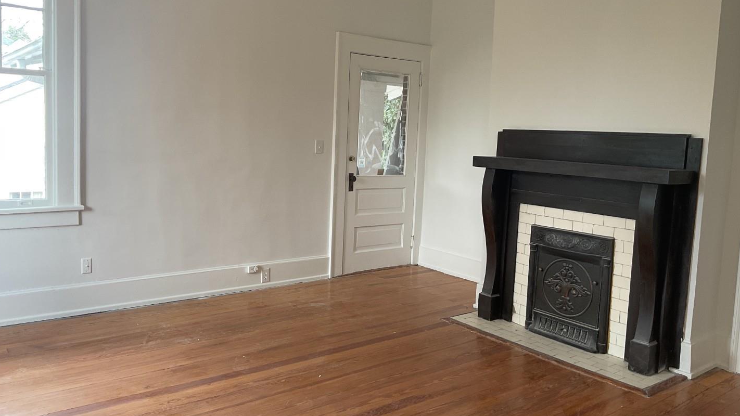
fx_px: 628
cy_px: 196
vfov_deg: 36.7
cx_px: 367
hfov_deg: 61.0
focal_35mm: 32
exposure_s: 1/60
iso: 50
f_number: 1.8
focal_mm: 3
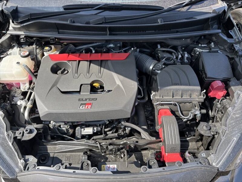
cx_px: 121
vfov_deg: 53.1
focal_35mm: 26
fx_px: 182
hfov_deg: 67.3
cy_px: 91
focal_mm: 5.96
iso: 50
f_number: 1.6
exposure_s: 1/684
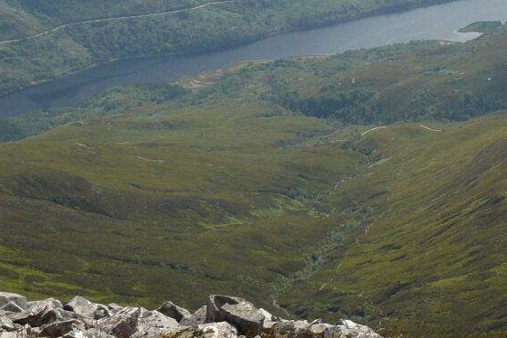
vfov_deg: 14.1
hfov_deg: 20.2
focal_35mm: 96
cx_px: 574
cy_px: 15
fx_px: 1351
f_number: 5.6
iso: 100
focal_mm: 6
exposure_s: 1/400
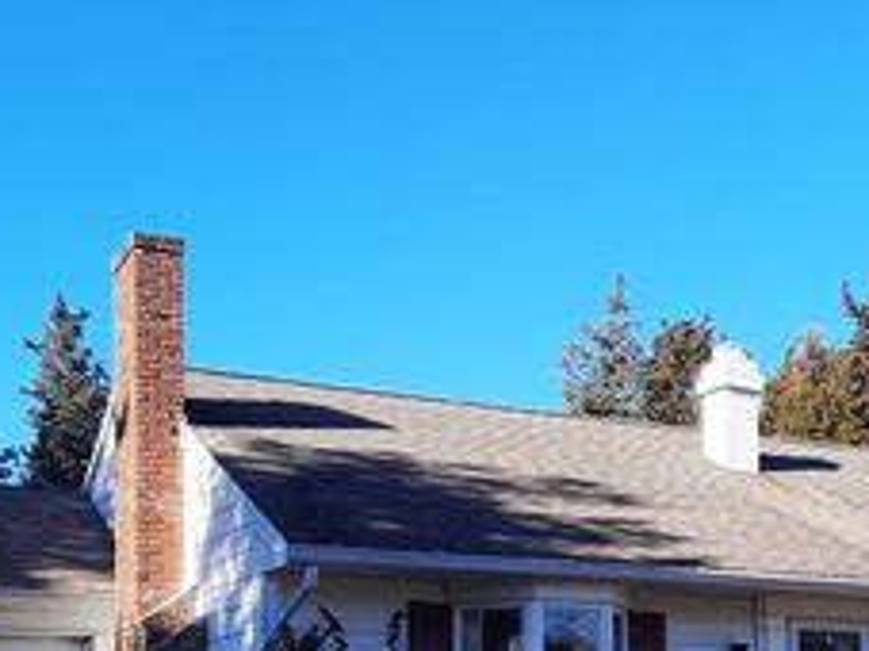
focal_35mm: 55
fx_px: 1380
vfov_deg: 25.5
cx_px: 479
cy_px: 622
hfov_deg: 34.9
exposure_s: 1/758
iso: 32
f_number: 2
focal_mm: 4.6
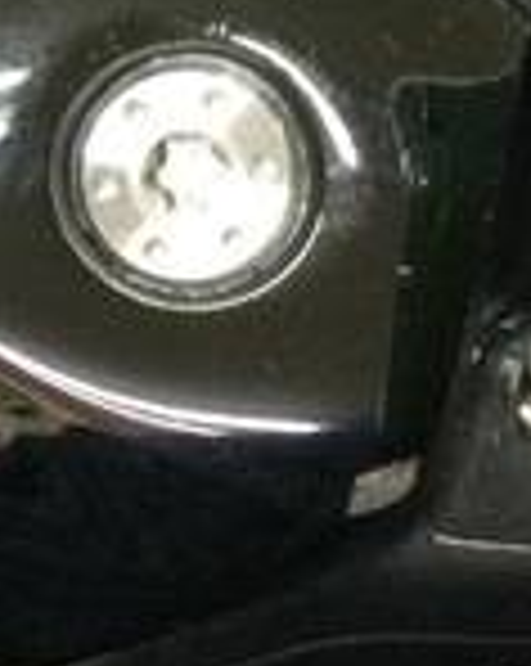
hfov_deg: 11.6
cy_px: -32
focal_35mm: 131
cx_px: -4
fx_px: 2579
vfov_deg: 14.4
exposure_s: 1/30
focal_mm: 3.3
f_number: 2.4
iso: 200
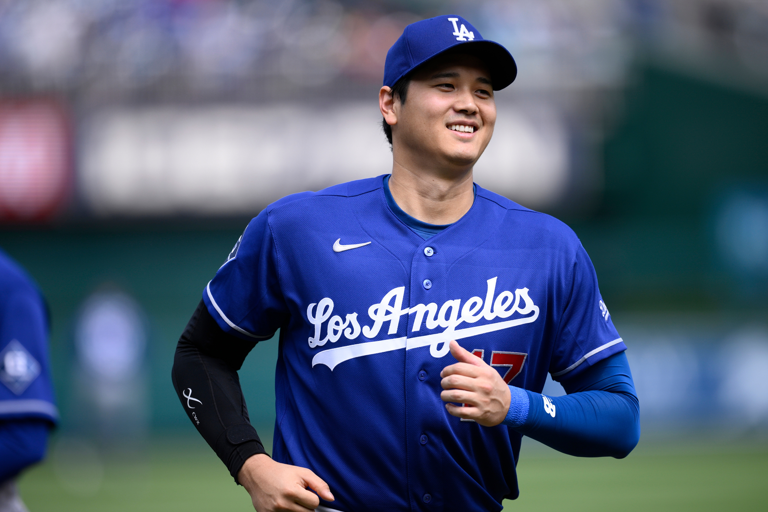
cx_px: 406
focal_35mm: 438
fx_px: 9343
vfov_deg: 3.1
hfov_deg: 4.7
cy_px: 274
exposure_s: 1/2500
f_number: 2.8
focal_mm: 400
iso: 250
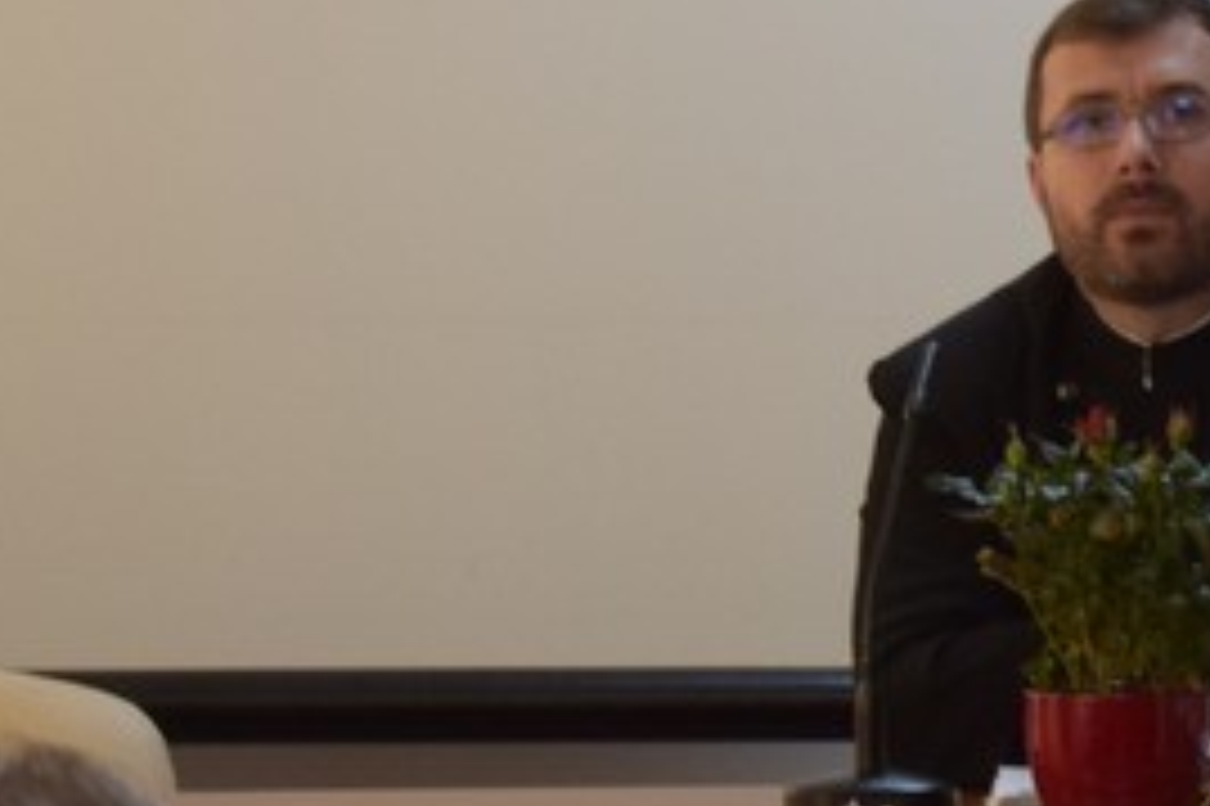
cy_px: 275
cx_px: 1948
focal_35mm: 368
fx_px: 12369
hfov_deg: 5.5
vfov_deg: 3.7
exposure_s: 1/60
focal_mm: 55
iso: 1000
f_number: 5.6
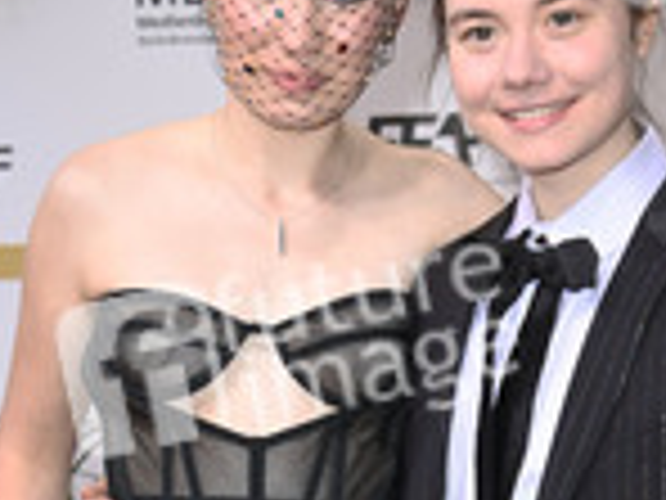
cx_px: 418
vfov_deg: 8.1
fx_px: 3502
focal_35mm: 182
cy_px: 577
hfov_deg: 10.9
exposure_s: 1/200
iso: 500
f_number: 5.6
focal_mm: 70
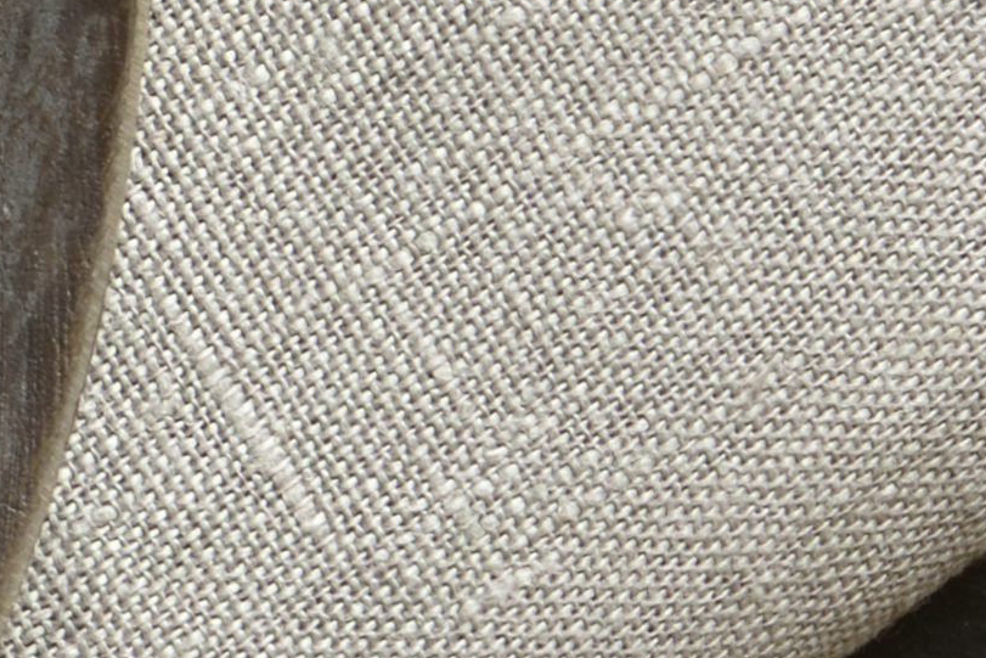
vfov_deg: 3.1
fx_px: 12189
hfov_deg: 4.4
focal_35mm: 445
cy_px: -320
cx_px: -2132
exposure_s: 1/160
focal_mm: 60
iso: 160
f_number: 11
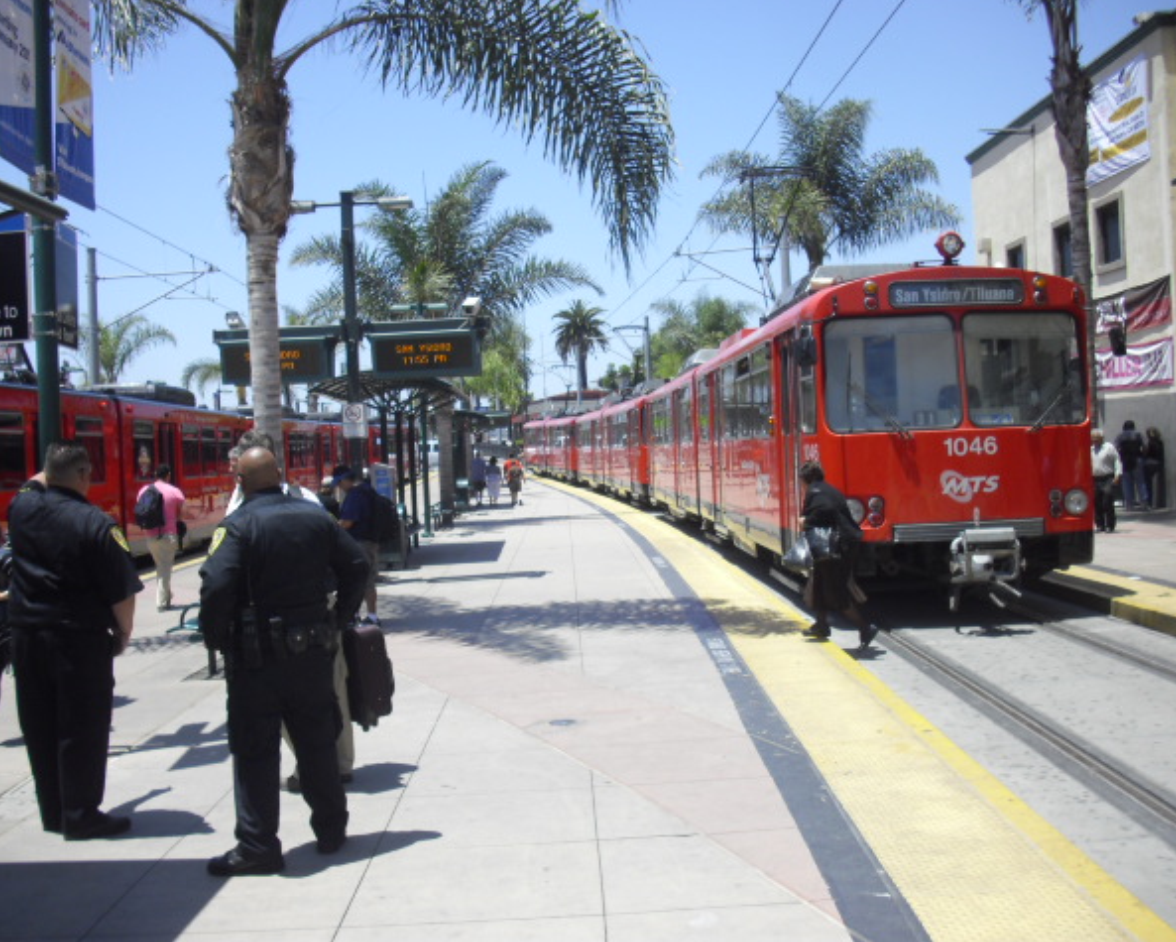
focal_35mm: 40
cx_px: 599
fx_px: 1393
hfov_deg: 45.8
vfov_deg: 37.4
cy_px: 468
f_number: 8
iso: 100
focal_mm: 6.2
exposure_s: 1/160
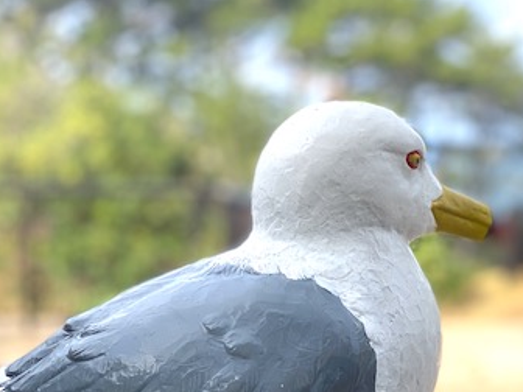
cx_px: 310
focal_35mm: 99
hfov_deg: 19.8
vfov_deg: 14.8
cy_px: 317
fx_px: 1496
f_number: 2
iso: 20
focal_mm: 6
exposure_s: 1/685
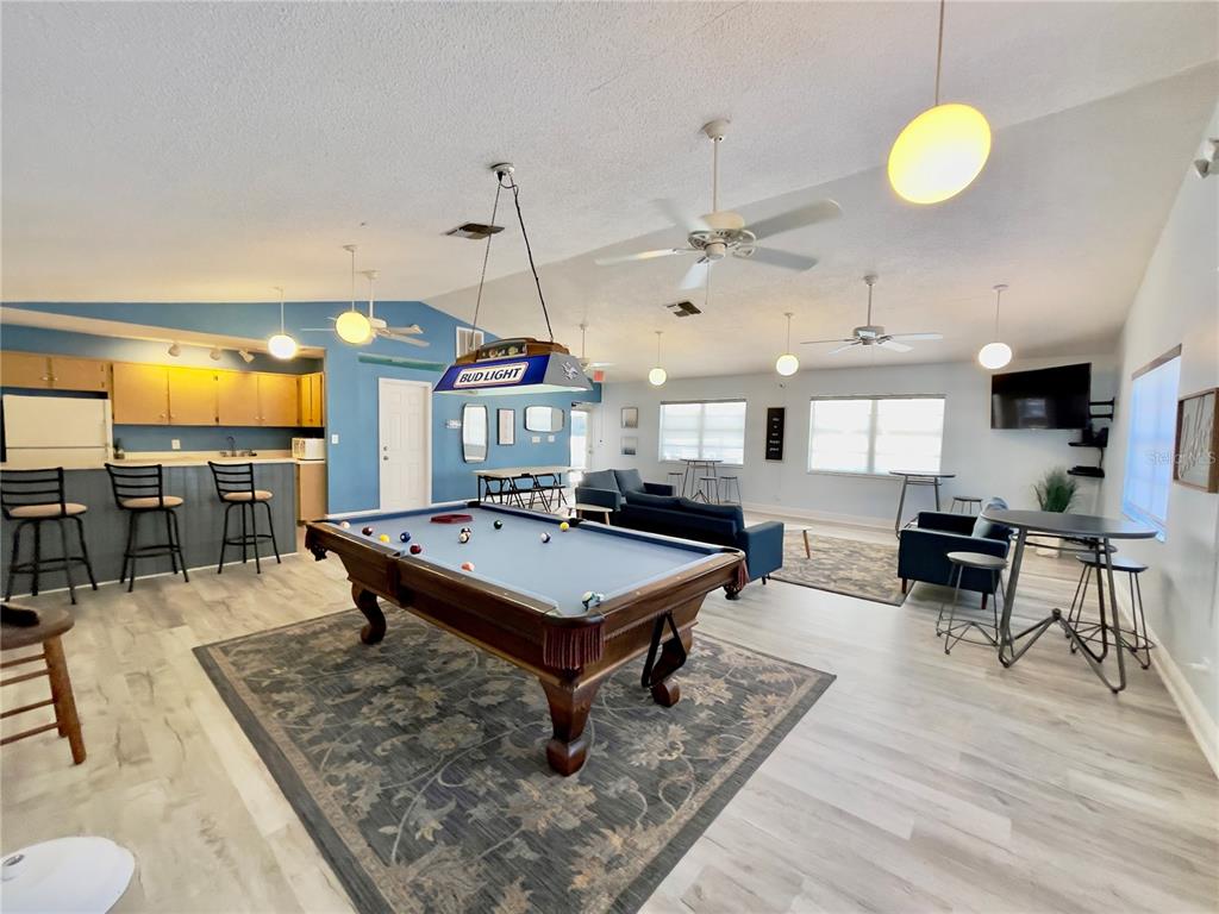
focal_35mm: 13
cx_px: 610
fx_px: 458
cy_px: 457
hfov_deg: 106.2
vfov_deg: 89.9
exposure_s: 1/120
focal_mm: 1.54
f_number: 2.4
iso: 250
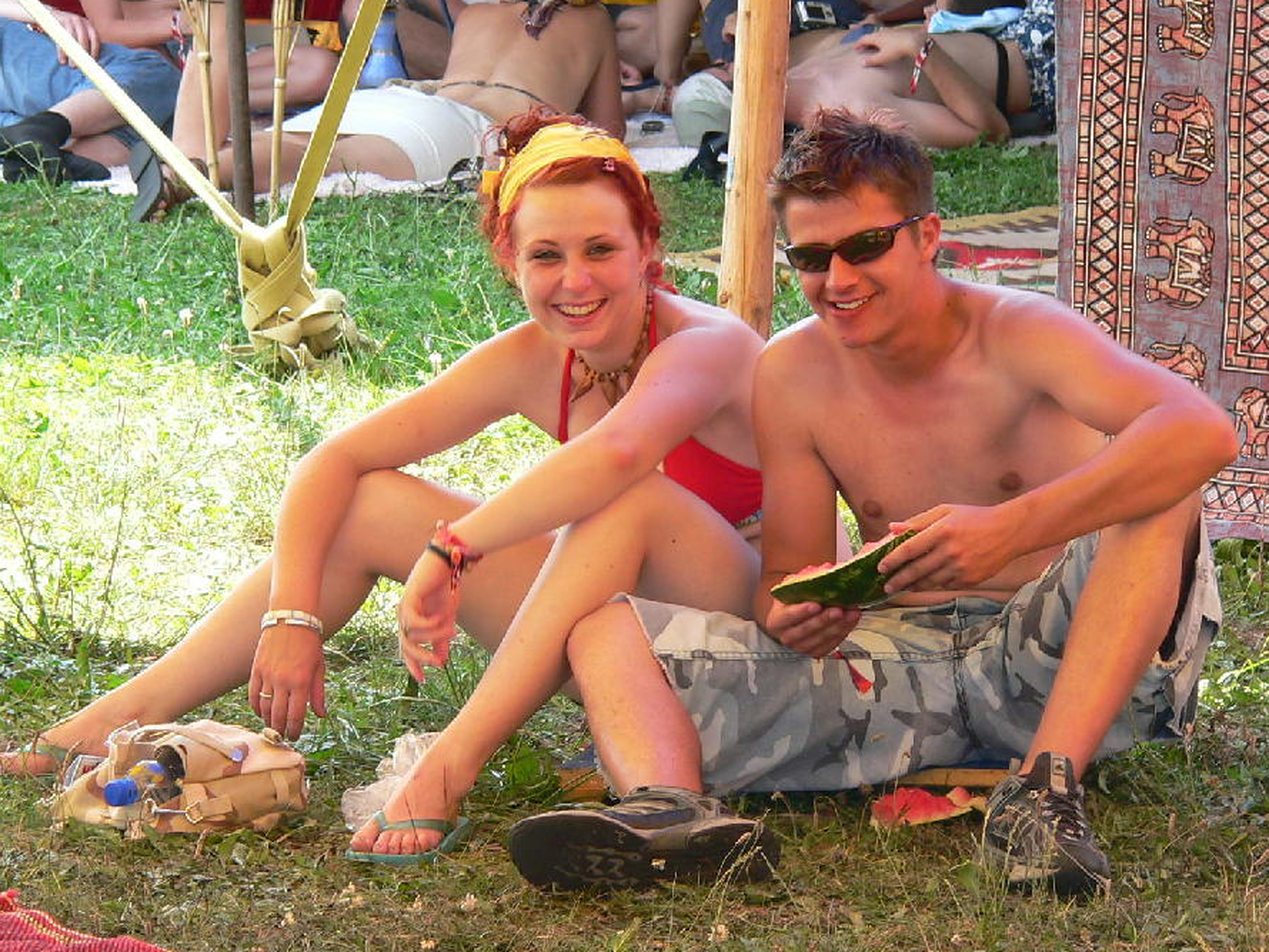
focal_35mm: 220
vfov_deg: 6.8
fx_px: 8066
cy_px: 472
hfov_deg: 9.0
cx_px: 580
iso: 100
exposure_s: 1/100
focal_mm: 31.8
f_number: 4.6
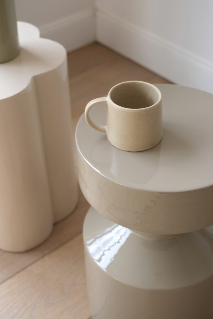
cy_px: 160
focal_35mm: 53
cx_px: 106
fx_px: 470
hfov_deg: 25.5
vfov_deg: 37.5
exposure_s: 1/52
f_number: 3.6
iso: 125
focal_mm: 35
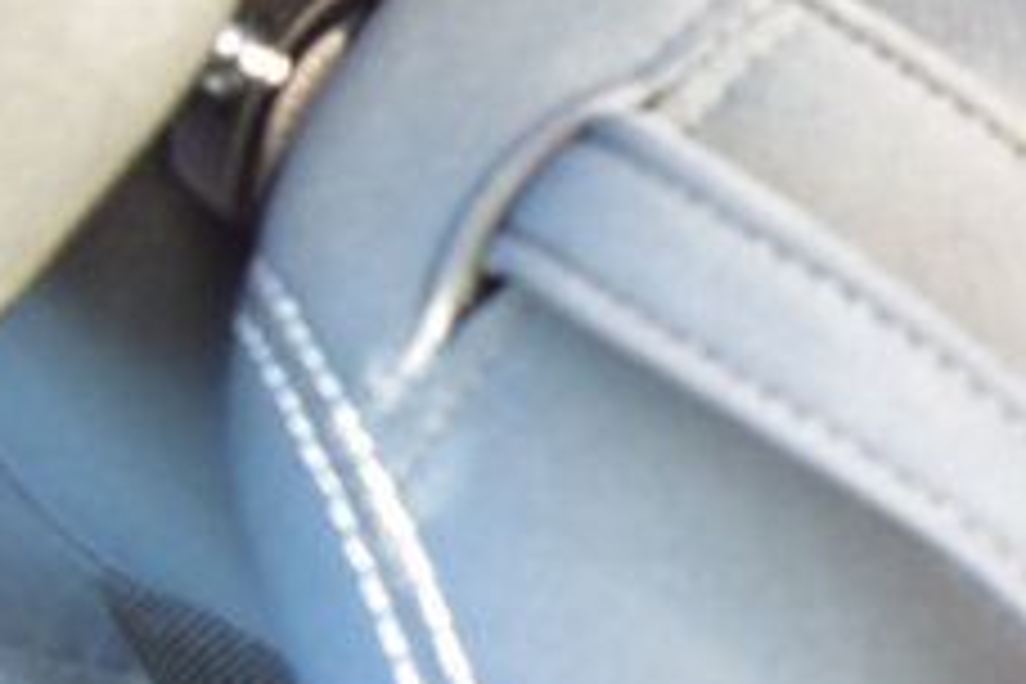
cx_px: 2110
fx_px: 3448
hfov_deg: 14.0
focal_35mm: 121
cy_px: 126
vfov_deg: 11.3
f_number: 6.3
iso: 400
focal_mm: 18
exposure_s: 1/15
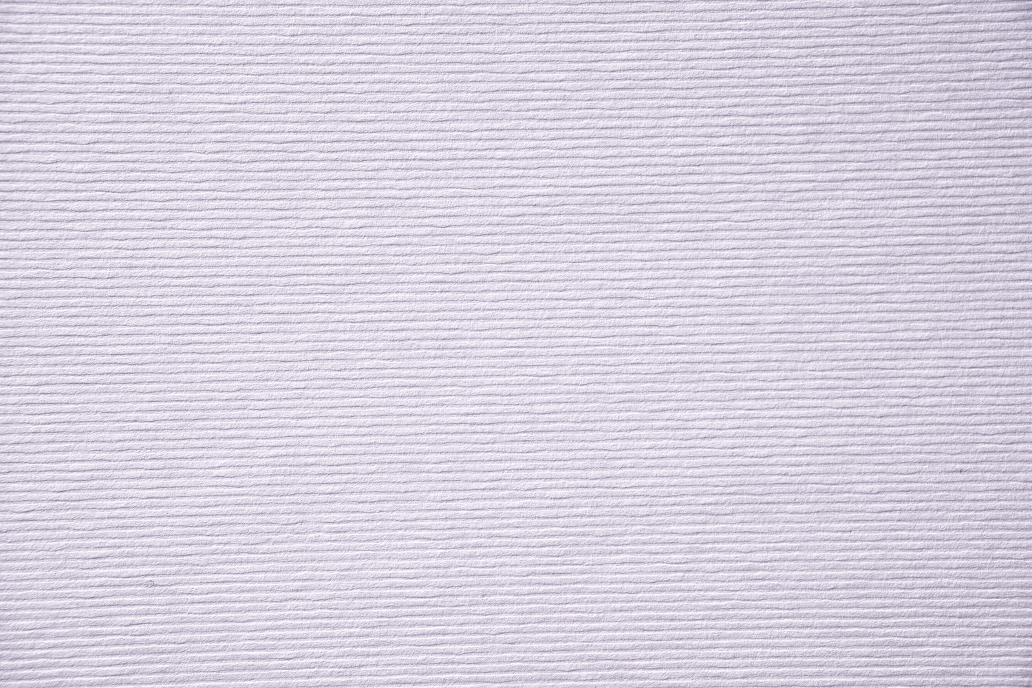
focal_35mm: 75
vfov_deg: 18.2
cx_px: 516
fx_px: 2150
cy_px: 344
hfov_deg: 27.0
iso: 400
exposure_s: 1/30
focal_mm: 50
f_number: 6.3
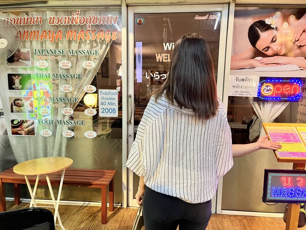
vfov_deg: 53.1
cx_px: 153
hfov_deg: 67.3
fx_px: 230
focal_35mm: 26
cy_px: 115
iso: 400
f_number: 1.6
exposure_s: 1/50
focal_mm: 5.1
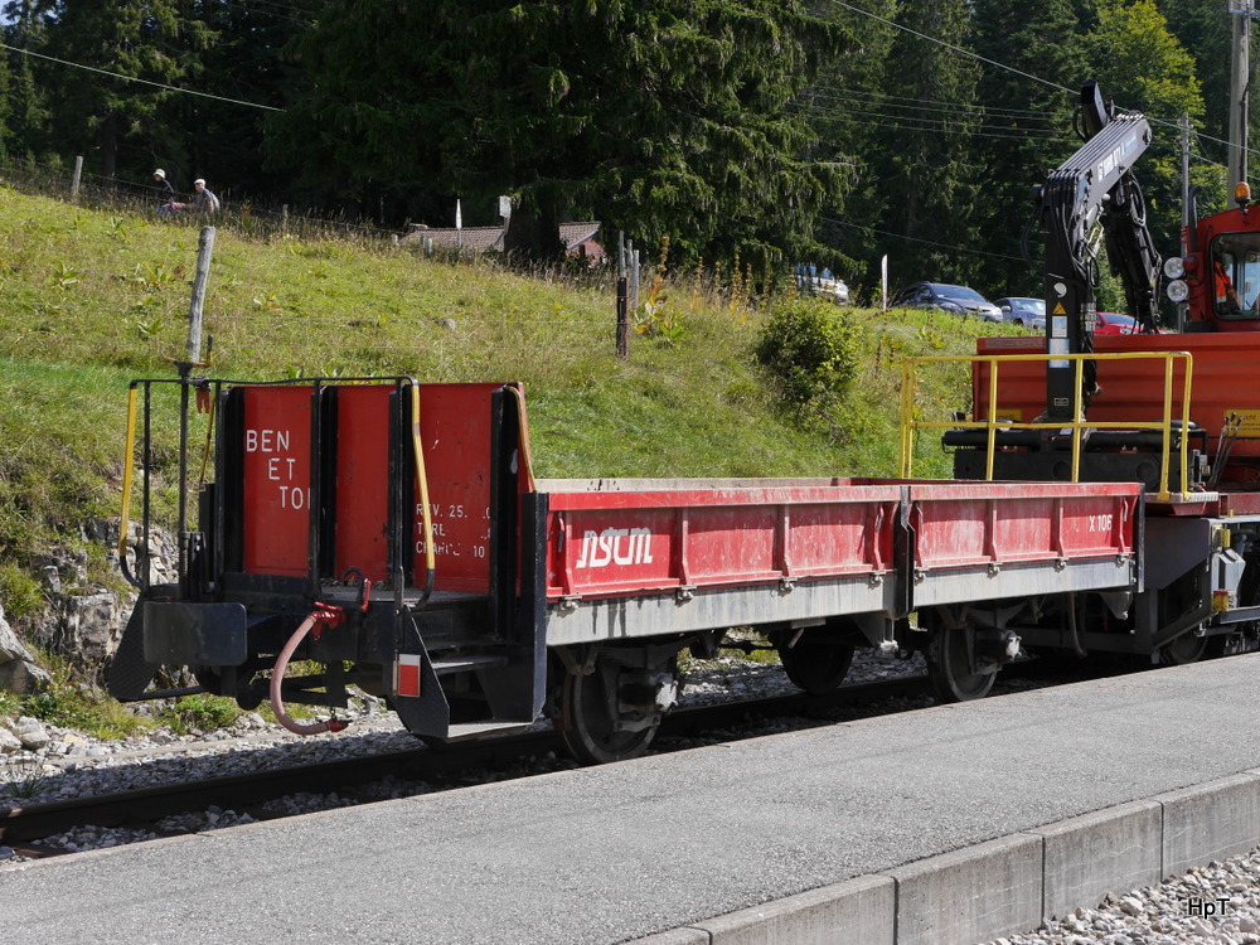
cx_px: 630
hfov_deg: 31.2
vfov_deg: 23.7
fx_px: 2257
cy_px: 472
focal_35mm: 62
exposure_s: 1/320
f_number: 9
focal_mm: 31
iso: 160
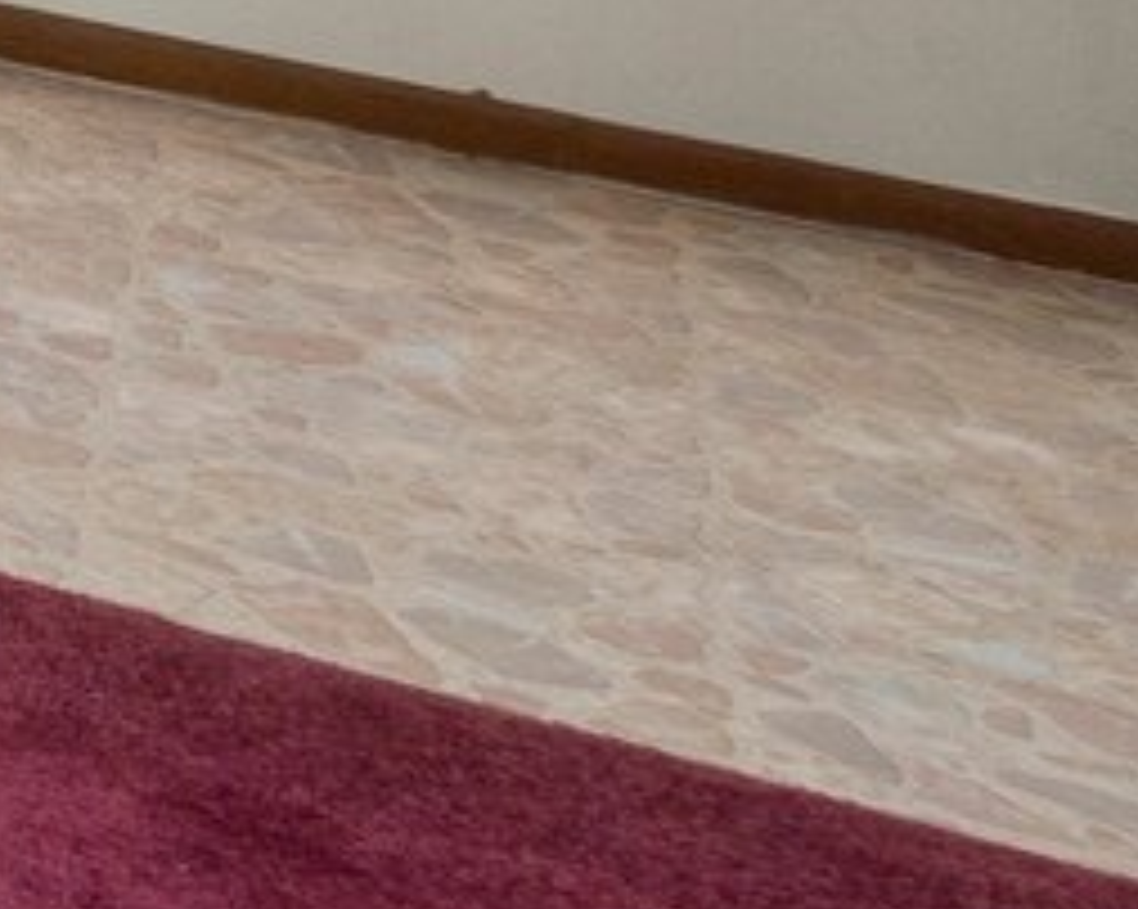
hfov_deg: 8.5
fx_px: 3837
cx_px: -3297
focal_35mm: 114
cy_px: -1433
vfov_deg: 10.9
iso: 100
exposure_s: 2.5
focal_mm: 10
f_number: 8
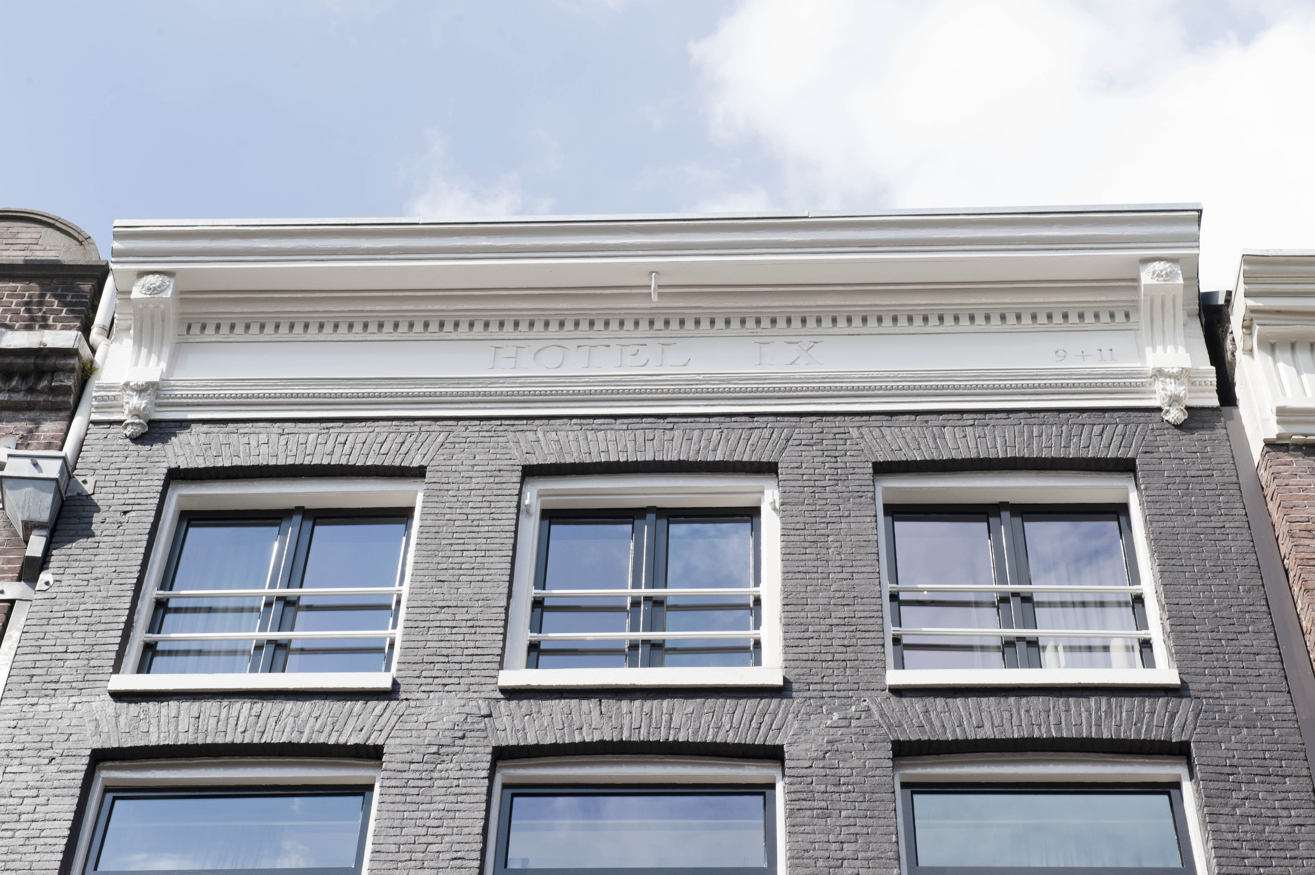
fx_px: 2555
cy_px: 438
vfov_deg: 19.4
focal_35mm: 70
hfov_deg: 28.9
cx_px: 658
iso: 400
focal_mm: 70
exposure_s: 1/250
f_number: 13
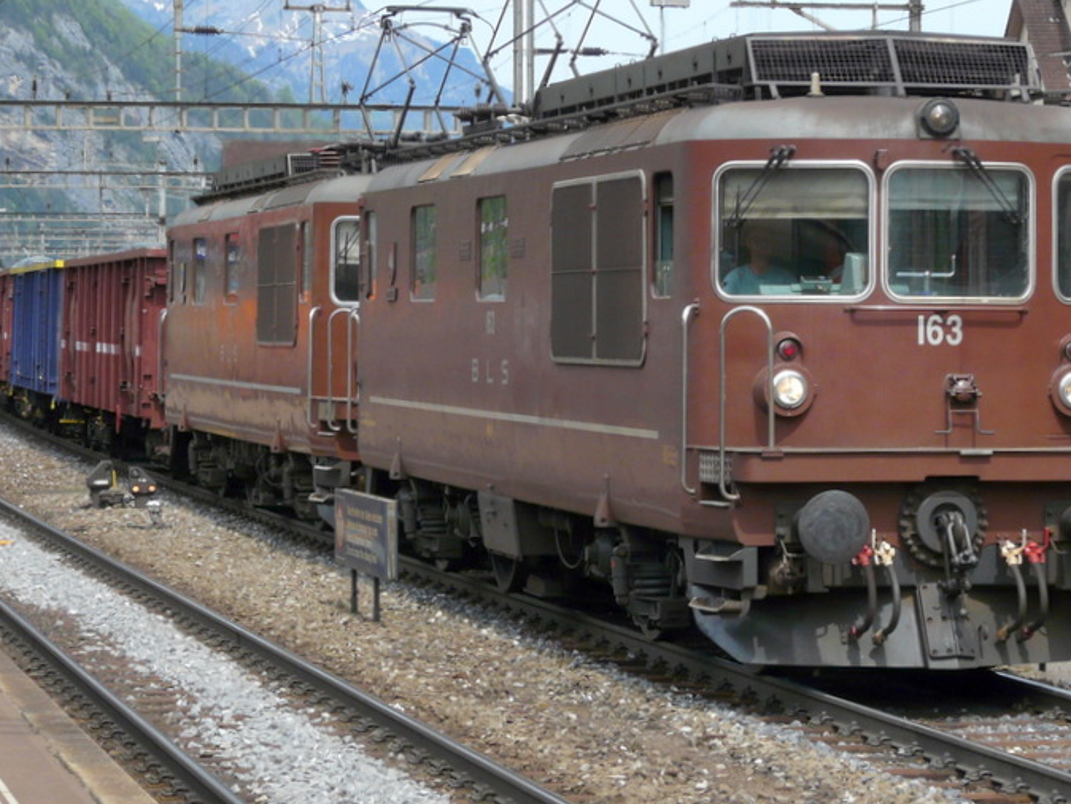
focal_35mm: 129
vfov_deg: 11.5
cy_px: 353
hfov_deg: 15.2
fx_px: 3993
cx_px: 740
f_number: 5.6
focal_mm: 14.3
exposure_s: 1/250
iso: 100
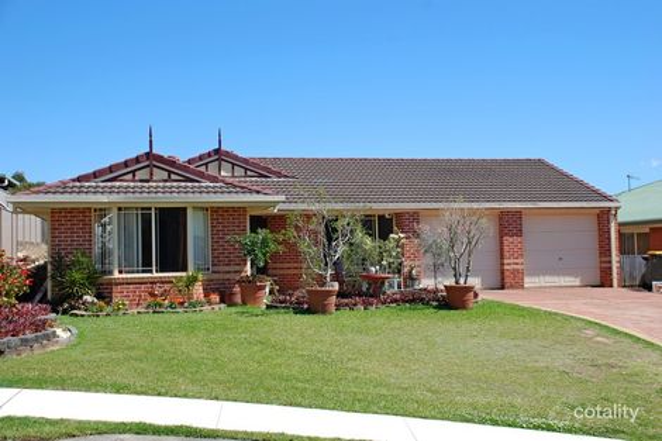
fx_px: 855
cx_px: 331
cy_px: 220
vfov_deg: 28.9
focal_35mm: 46
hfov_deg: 42.3
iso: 100
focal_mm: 31
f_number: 7.1
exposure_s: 1/200
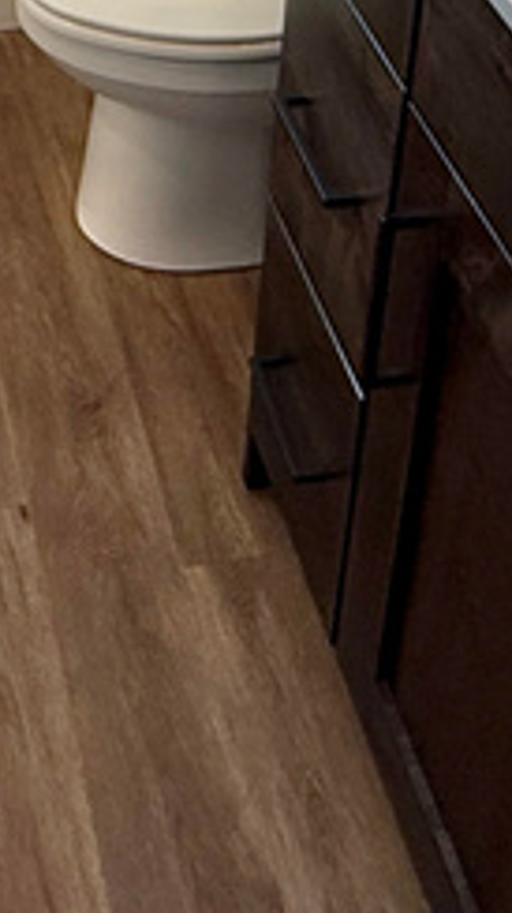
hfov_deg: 18.4
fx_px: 1547
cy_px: -333
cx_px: 37
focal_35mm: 64
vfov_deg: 26.7
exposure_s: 1/120
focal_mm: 2.22
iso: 80
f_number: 2.2
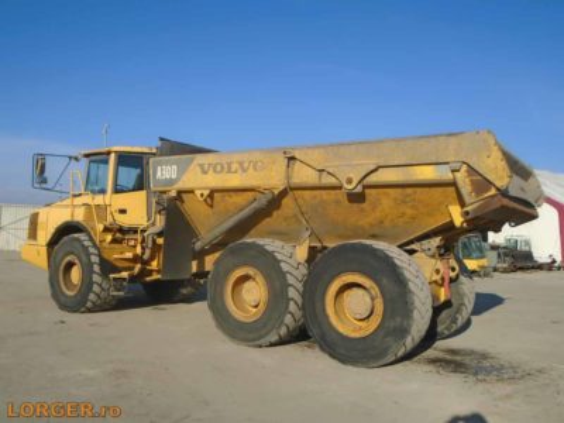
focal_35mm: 31
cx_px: 282
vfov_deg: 45.4
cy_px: 212
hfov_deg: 58.4
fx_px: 505
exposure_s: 1/250
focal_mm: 5.5
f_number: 8.8
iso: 100
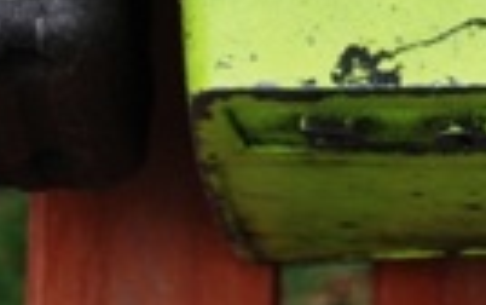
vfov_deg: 4.5
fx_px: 3738
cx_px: 417
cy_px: -581
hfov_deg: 7.4
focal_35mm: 282
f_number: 6.3
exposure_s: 1/160
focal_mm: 32
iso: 100
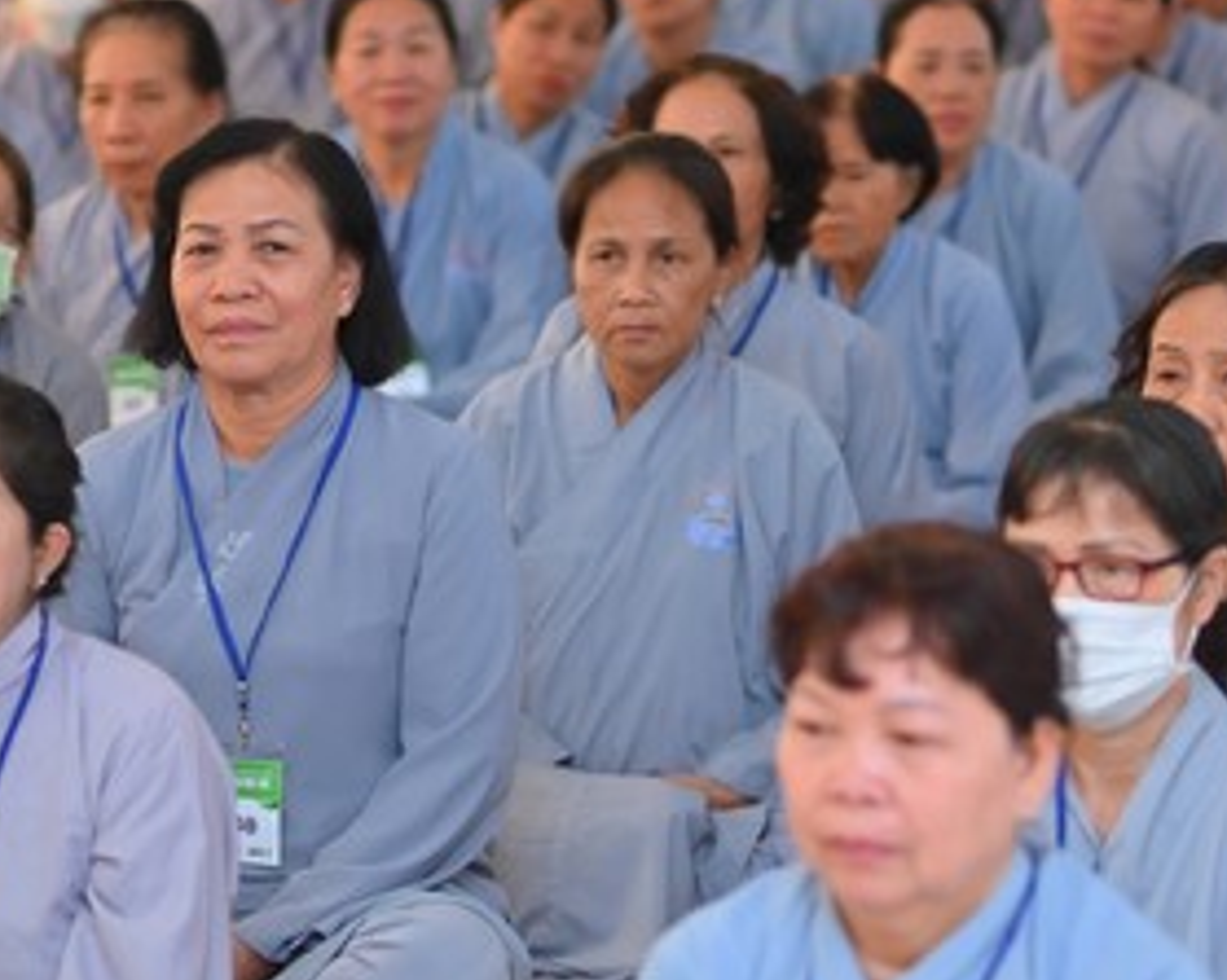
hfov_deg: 10.4
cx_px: 259
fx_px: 6752
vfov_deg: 8.3
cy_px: 604
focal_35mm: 186
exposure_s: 1/200
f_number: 2.5
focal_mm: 85
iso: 400
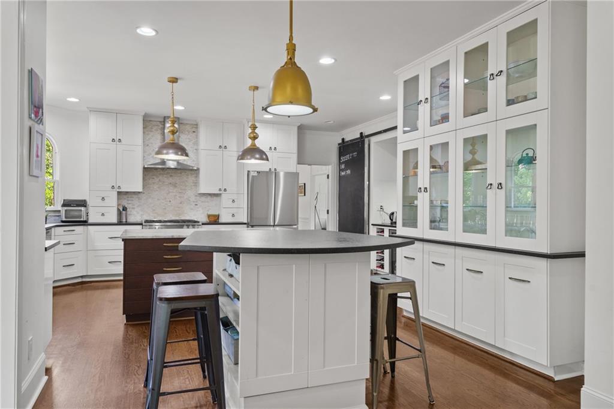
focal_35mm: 24
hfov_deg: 73.8
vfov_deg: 53.1
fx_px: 409
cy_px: 204
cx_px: 307
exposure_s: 1/20
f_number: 6.3
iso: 1250
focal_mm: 24
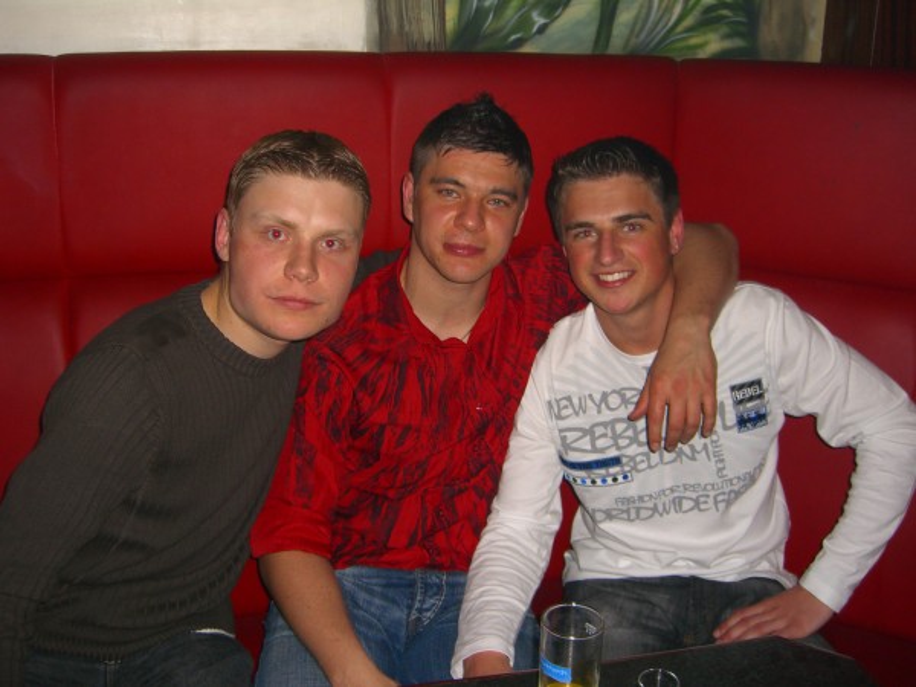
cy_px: 344
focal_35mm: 38
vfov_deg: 37.7
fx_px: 1006
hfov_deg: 49.0
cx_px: 458
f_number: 2.8
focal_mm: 7.9
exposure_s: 1/60
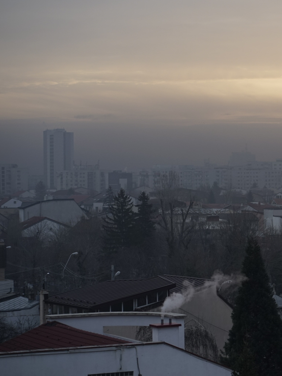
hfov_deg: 11.4
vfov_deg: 15.4
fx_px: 1391
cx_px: 294
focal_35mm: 128
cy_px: 182
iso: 500
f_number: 4
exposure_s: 1/400
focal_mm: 85
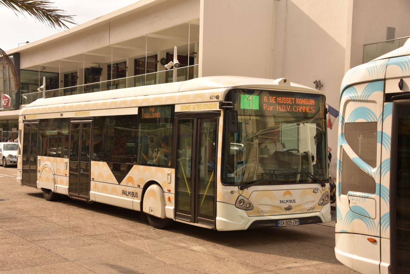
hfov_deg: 38.2
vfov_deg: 26.0
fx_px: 592
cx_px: 205
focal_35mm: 52
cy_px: 137
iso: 100
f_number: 8
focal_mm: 52
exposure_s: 1/250
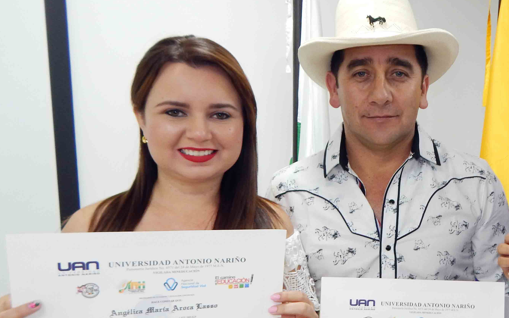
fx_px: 555
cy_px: 219
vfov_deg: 31.7
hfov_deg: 46.9
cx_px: 401
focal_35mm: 40
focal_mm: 4
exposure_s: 1/30
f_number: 3
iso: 160
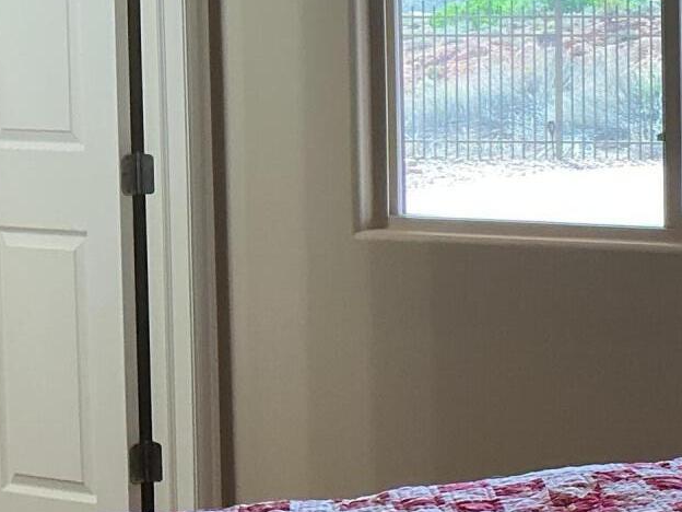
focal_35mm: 93
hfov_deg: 18.6
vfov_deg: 15.8
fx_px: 1832
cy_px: 110
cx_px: 1024
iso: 64
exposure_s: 1/60
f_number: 1.8
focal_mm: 3
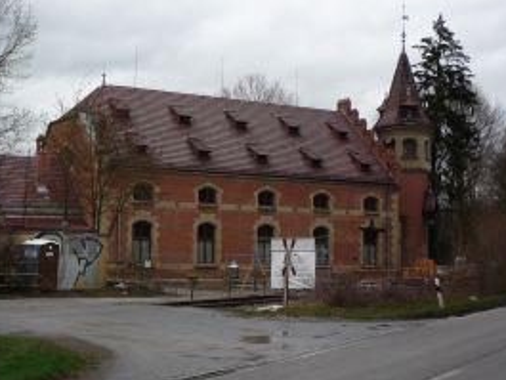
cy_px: 176
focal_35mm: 58
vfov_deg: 25.2
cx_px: 162
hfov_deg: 32.9
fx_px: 848
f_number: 4
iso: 100
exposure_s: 1/250
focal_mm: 5.2
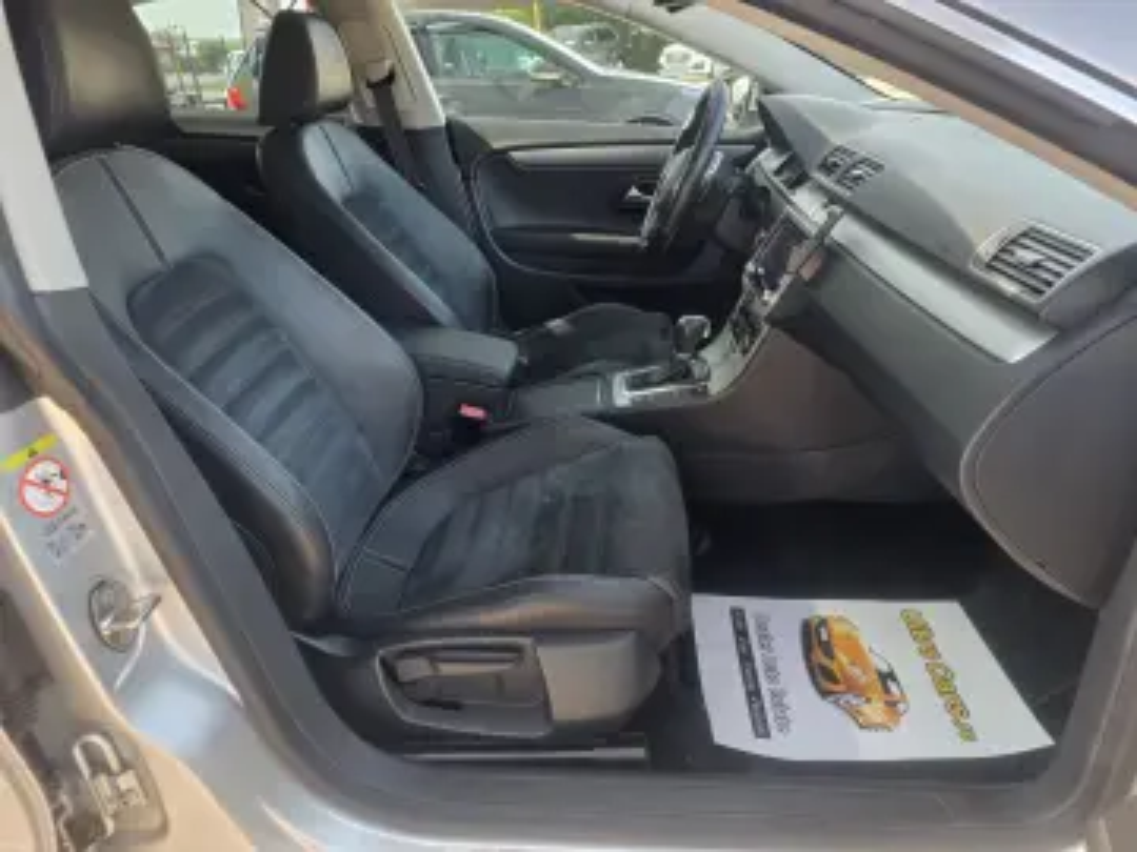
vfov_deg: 58.9
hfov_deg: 73.9
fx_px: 755
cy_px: 426
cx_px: 568
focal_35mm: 23
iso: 80
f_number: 1.7
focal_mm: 6.25
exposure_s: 1/180
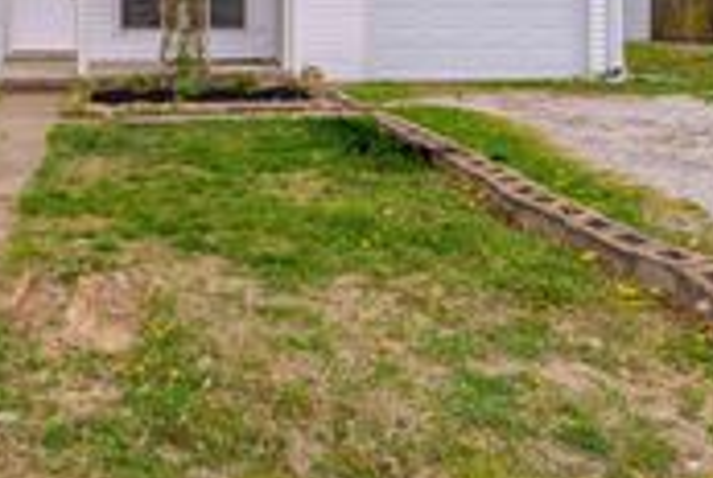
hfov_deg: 38.9
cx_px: 152
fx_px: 972
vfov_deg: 26.4
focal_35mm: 49
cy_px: 19
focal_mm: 17
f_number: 8
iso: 100
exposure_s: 1/1250
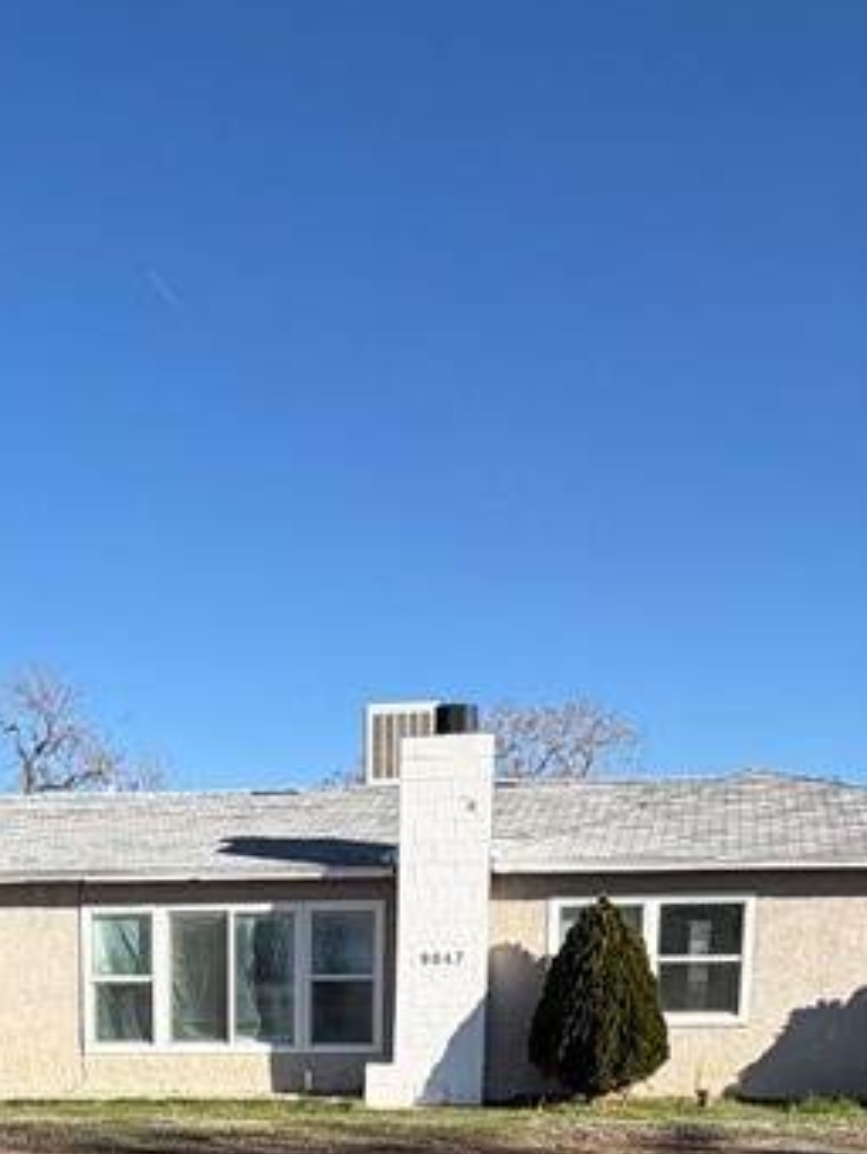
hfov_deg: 33.4
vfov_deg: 38.3
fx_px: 1402
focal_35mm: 42
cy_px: 1225
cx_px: 183
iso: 25
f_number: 2.2
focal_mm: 2.22
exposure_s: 1/770
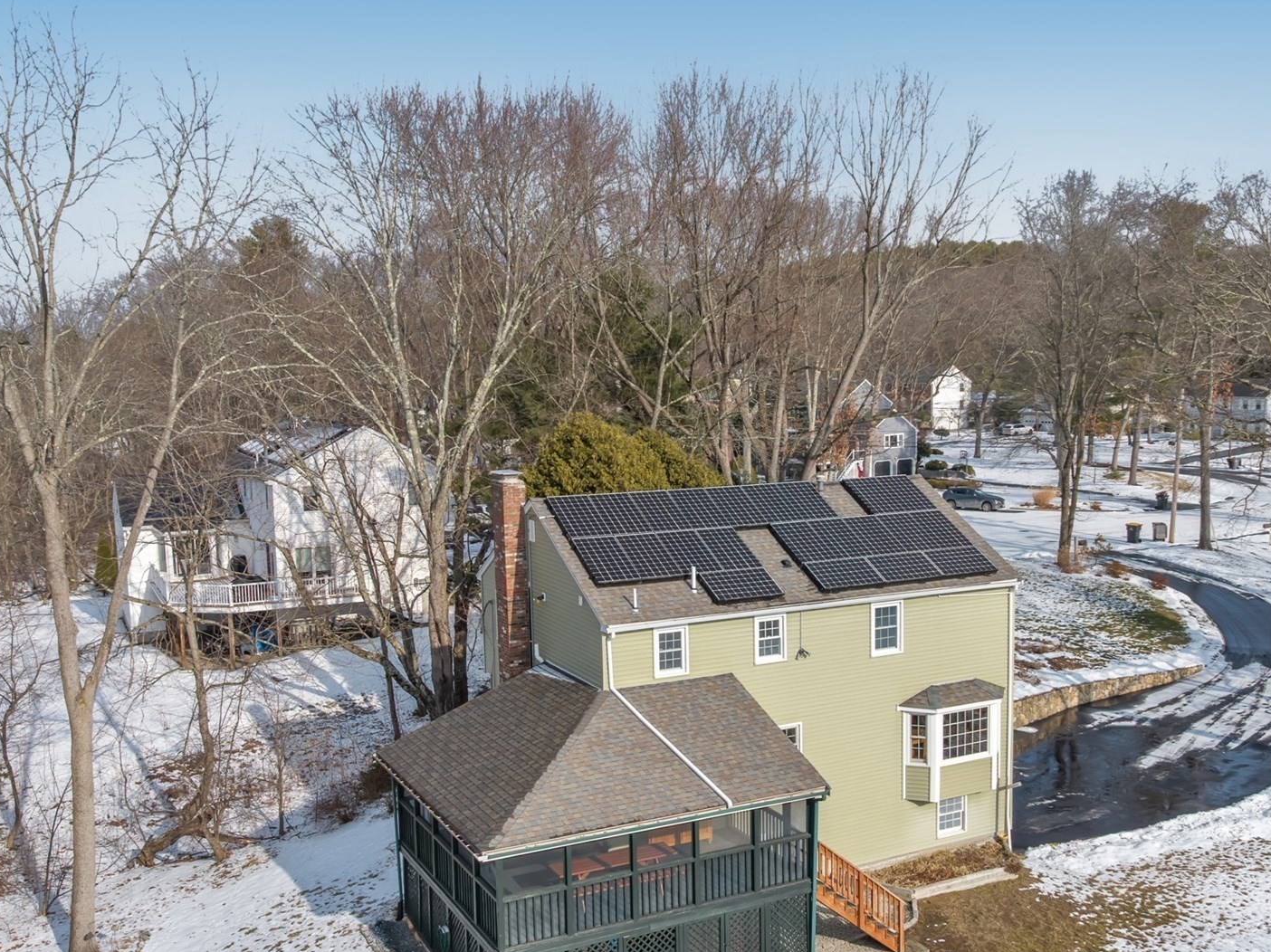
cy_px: 534
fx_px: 1285
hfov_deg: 52.2
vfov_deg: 40.6
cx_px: 771
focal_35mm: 35
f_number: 2.8
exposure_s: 1/160
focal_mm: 12.29
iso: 100
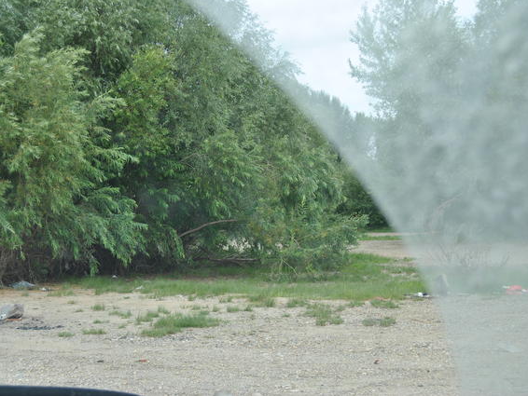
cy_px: 198
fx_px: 946
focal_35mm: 62
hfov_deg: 31.2
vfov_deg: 23.7
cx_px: 238
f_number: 6.3
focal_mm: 38
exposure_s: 1/160
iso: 100
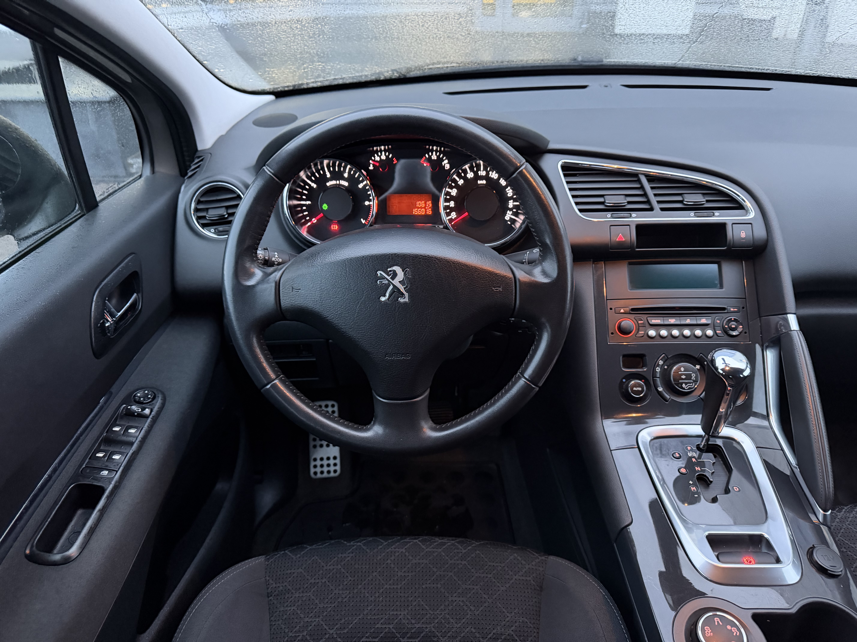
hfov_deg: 71.6
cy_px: 321
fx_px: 594
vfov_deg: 56.8
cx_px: 428
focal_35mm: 24
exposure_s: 1/35
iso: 1000
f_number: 1.78
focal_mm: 6.76
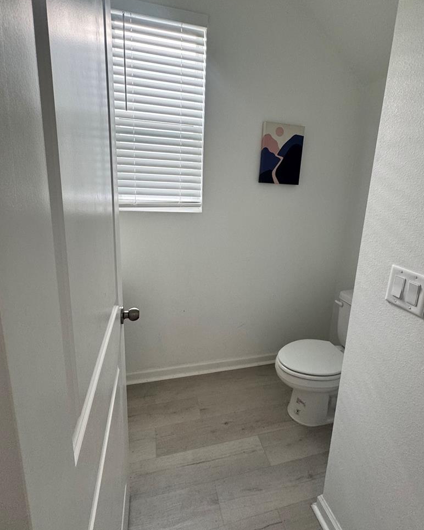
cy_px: 242
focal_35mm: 17
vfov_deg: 89.4
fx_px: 267
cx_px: 221
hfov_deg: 76.9
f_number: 2.2
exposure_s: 1/99
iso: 125
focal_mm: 2.22
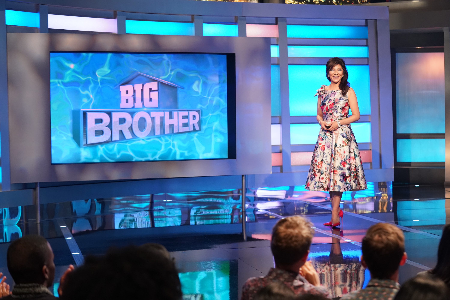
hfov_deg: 27.3
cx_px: 225
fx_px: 925
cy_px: 150
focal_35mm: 74
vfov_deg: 18.4
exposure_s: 1/200
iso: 3200
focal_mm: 74
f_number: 4
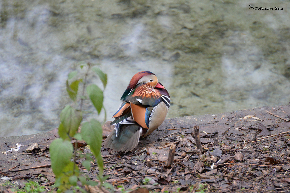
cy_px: 96
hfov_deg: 6.9
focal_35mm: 300
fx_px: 2417
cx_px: 145
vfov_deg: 4.6
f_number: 5.6
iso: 5000
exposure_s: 1/400
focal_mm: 300
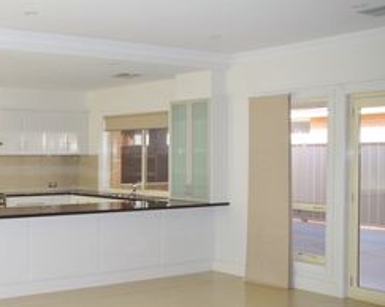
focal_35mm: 49
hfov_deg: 35.4
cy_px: 162
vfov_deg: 30.8
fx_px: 558
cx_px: 24
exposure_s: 1/125
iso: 400
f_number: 3.5
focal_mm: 18
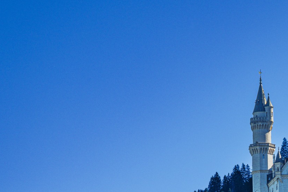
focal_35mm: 279
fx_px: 2232
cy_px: 173
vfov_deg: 4.9
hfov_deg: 7.3
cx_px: 304
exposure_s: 1/125
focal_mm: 120
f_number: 11
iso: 320
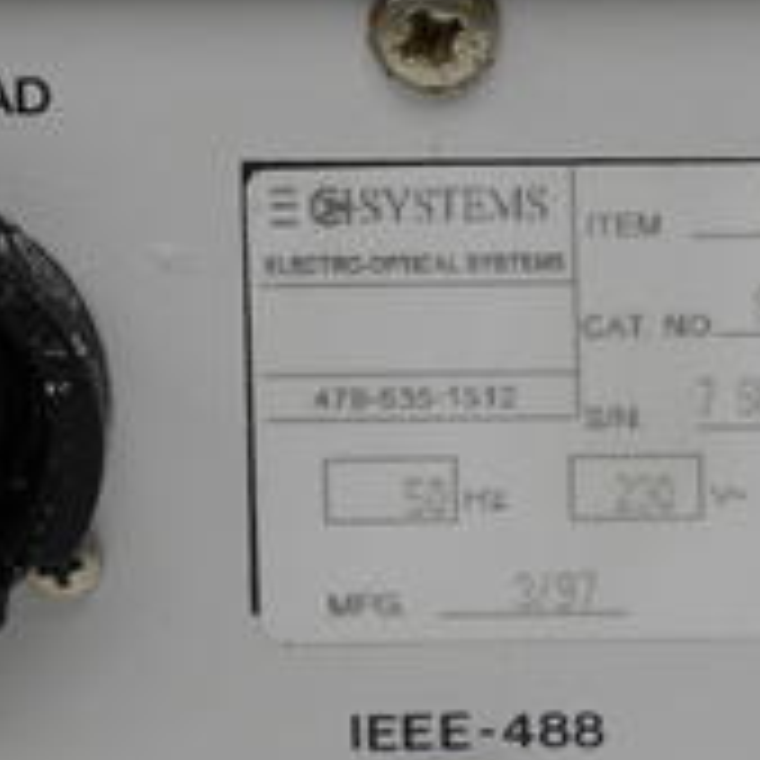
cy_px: 414
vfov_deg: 3.0
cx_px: 711
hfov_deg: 3.0
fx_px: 14581
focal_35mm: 587
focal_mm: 140
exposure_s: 1/30
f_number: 9
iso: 400
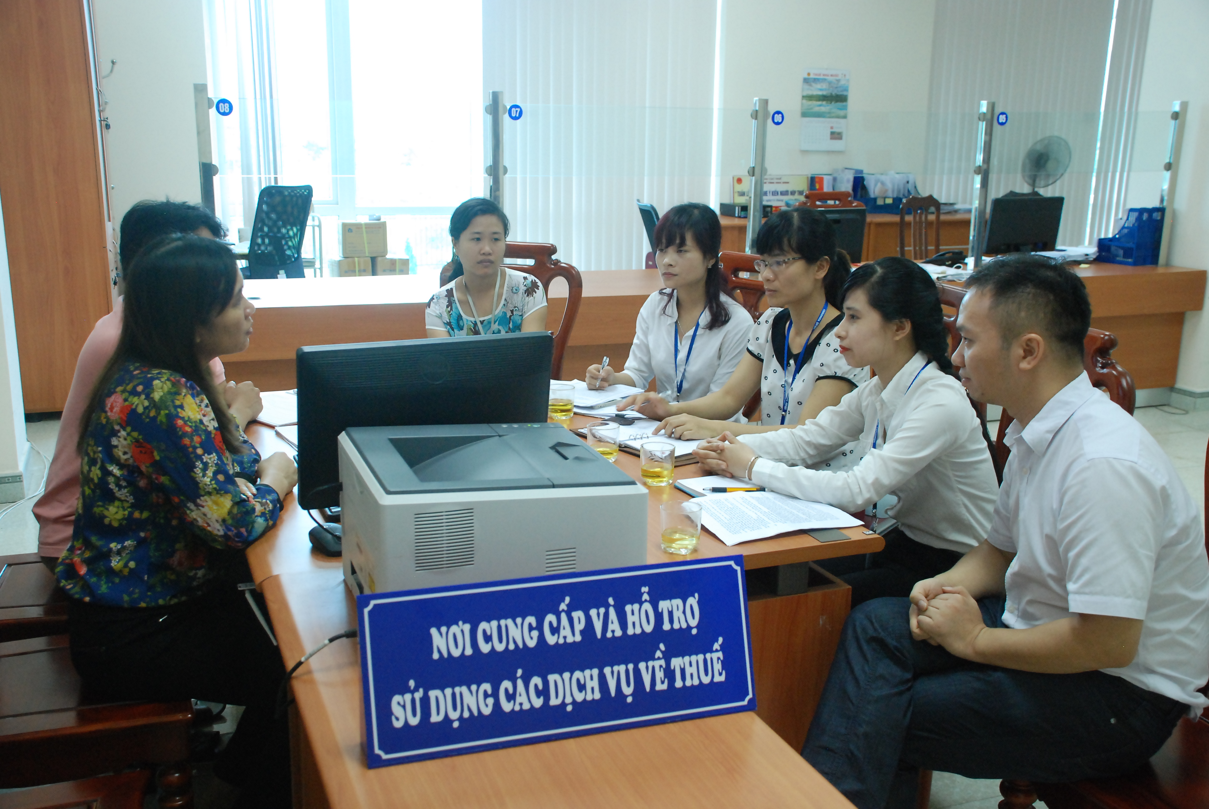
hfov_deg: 53.1
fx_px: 1210
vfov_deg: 37.0
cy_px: 404
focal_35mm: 36
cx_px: 604
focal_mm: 24
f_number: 4
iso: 1000
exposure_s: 1/50
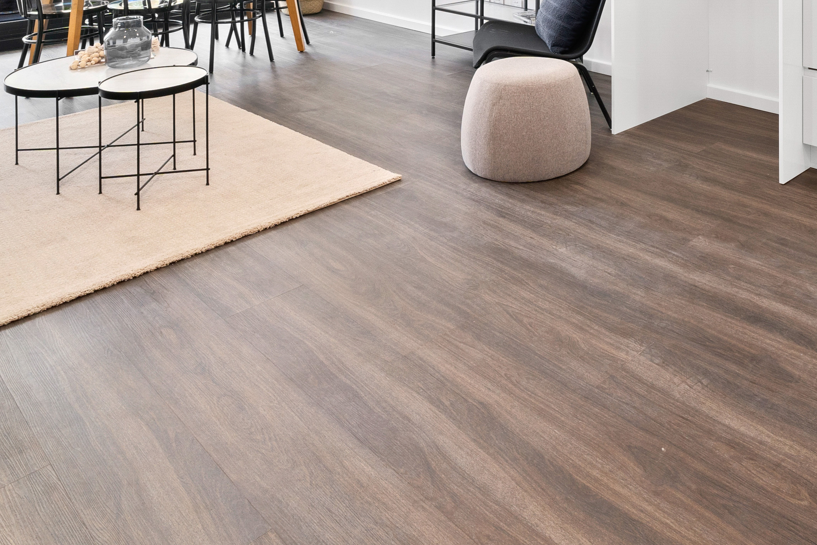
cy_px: -139
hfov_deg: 52.9
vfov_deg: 31.3
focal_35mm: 34
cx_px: 628
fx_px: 772
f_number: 9
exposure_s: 1/3
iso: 400
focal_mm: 12
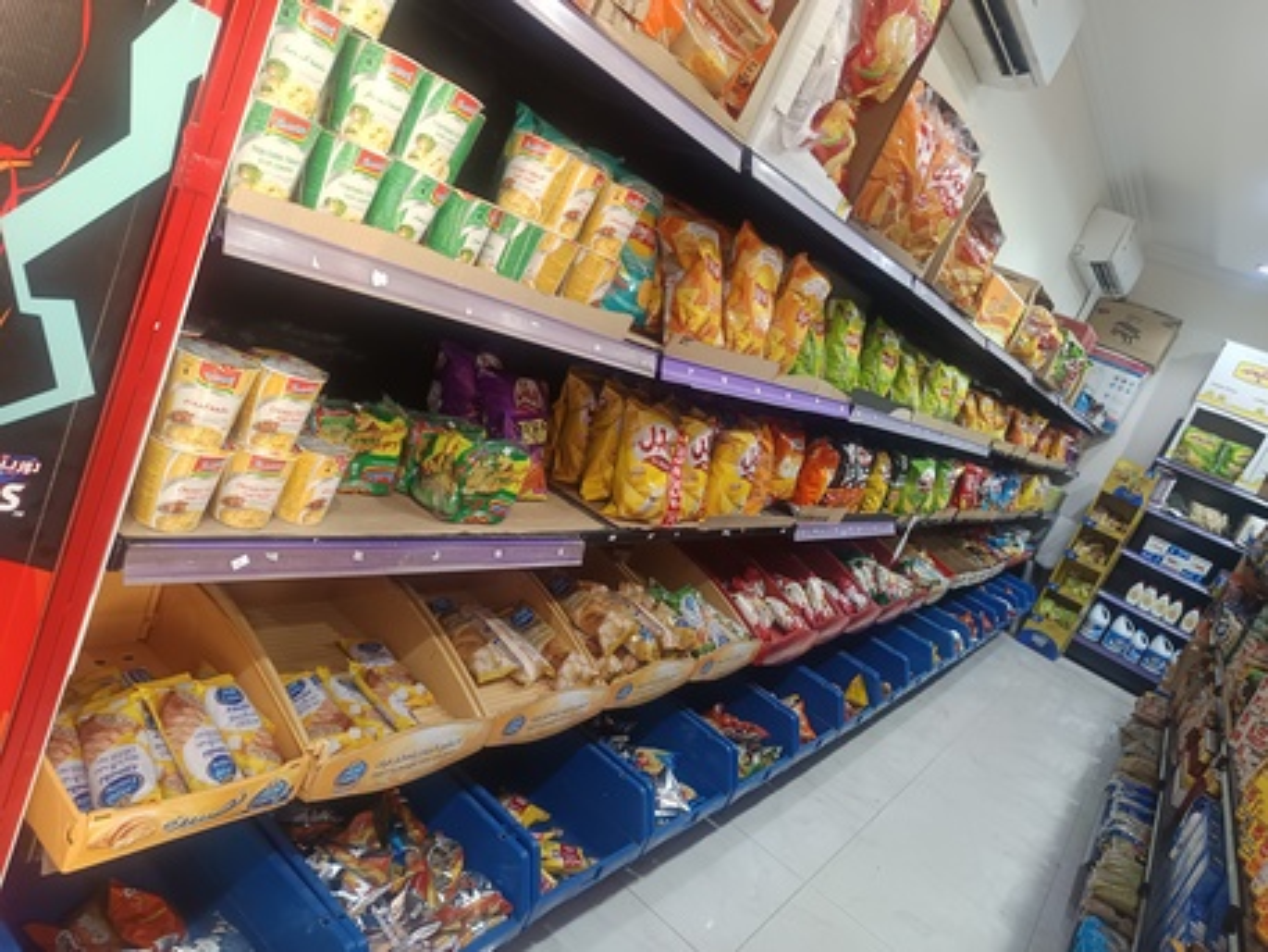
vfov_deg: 56.8
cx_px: 634
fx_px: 879
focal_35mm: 24
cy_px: 476
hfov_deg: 71.6
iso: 844
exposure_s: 1/60
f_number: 1.7
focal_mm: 5.31
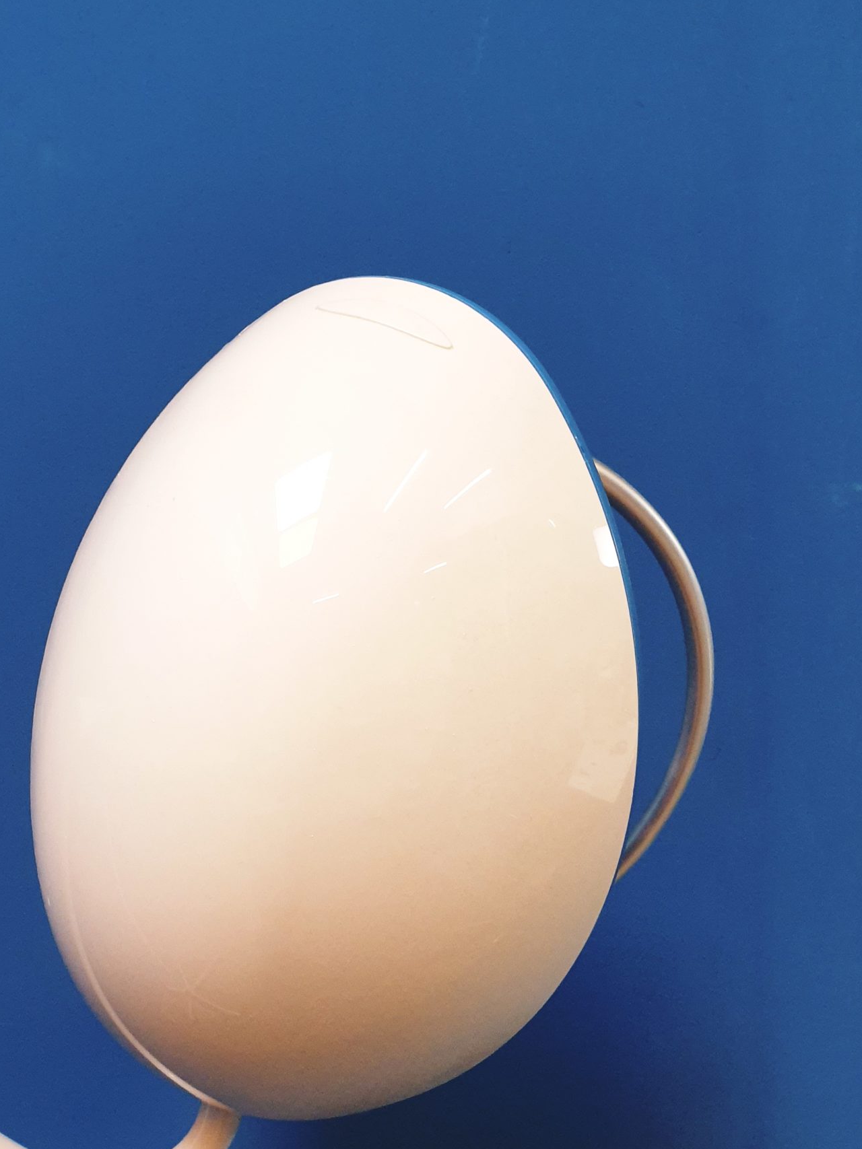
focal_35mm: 39
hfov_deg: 36.4
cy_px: 728
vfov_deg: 47.4
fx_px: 1295
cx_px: 285
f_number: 2.4
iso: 160
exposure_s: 1/50
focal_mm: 4.3
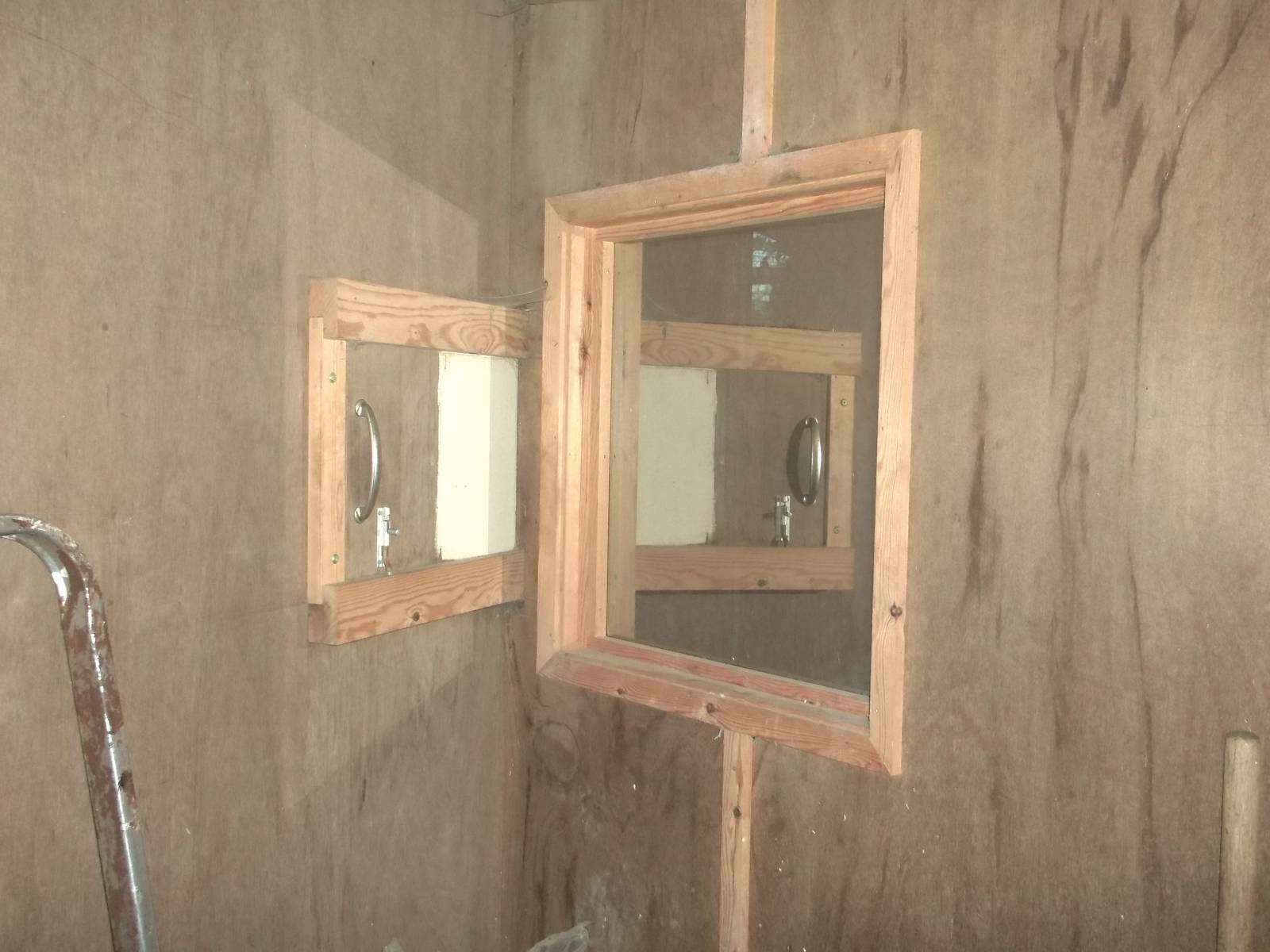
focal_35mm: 33
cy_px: 476
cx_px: 635
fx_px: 1211
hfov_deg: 55.4
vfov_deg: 42.9
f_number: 3.3
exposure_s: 1/30
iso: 320
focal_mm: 5.9
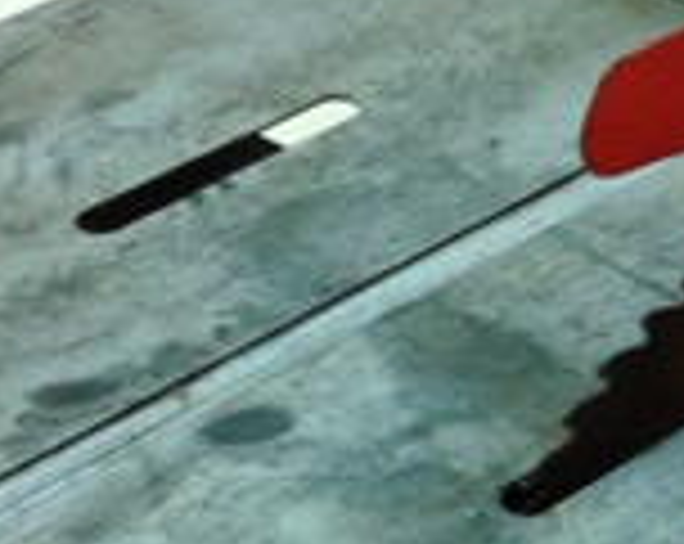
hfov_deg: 13.4
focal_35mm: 144
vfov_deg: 10.5
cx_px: 526
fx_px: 2909
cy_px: 656
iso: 200
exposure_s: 1/17
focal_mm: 3.85
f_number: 2.8
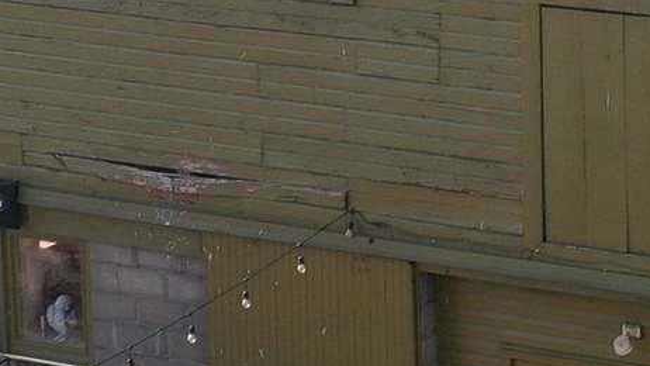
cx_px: 957
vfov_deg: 6.1
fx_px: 3361
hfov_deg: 10.7
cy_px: -204
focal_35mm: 195
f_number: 4
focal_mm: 10.26
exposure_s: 1/80
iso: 100
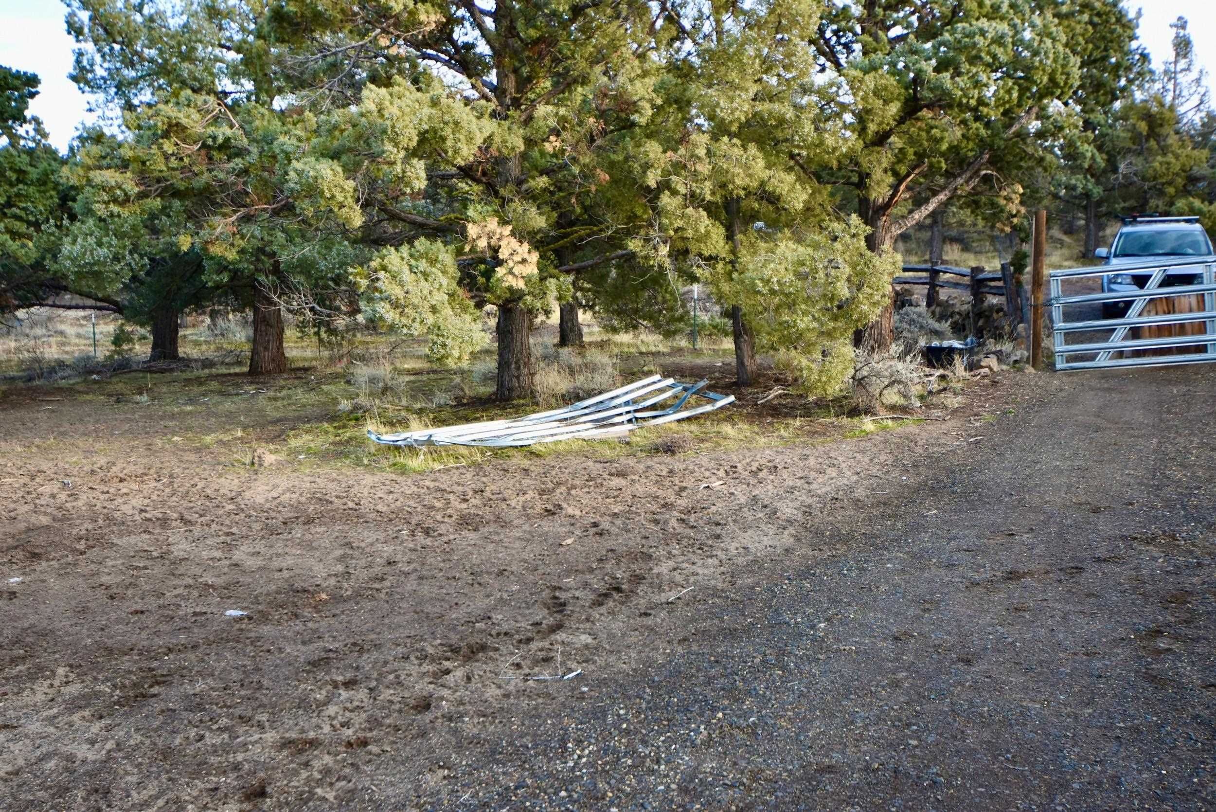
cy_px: 406
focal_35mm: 36
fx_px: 1216
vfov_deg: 36.9
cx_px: 608
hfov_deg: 53.1
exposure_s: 1/250
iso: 560
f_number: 4.5
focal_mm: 24
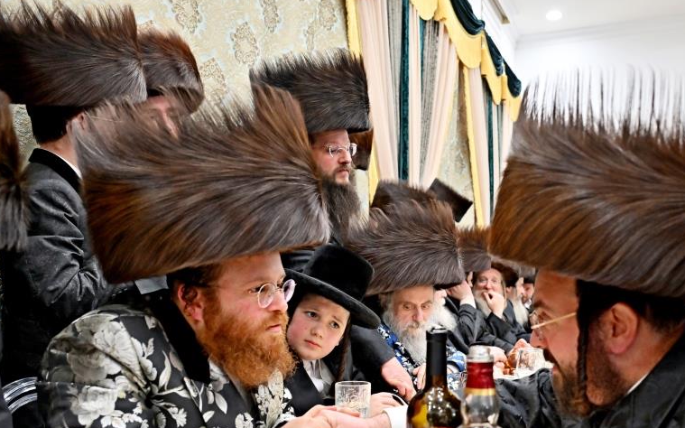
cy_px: 285
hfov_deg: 57.5
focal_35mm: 33
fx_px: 616
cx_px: 423
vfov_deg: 37.9
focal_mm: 24
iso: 1000
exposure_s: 1/200
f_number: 4
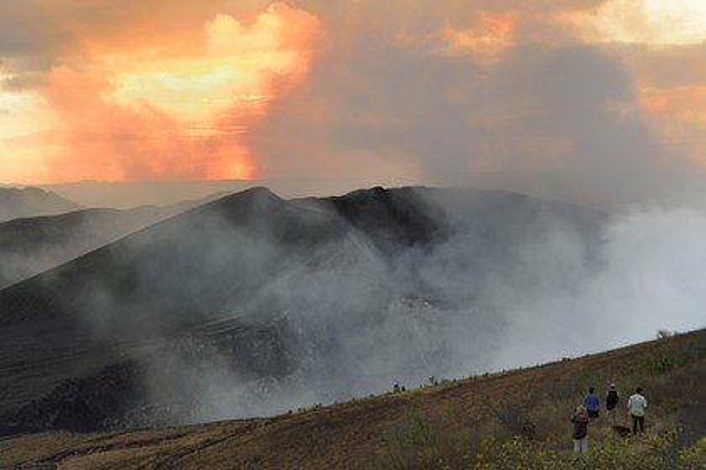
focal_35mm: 55
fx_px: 1079
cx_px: 353
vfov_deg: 24.6
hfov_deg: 36.2
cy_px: 235
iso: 800
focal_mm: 55
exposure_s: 1/160
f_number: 8
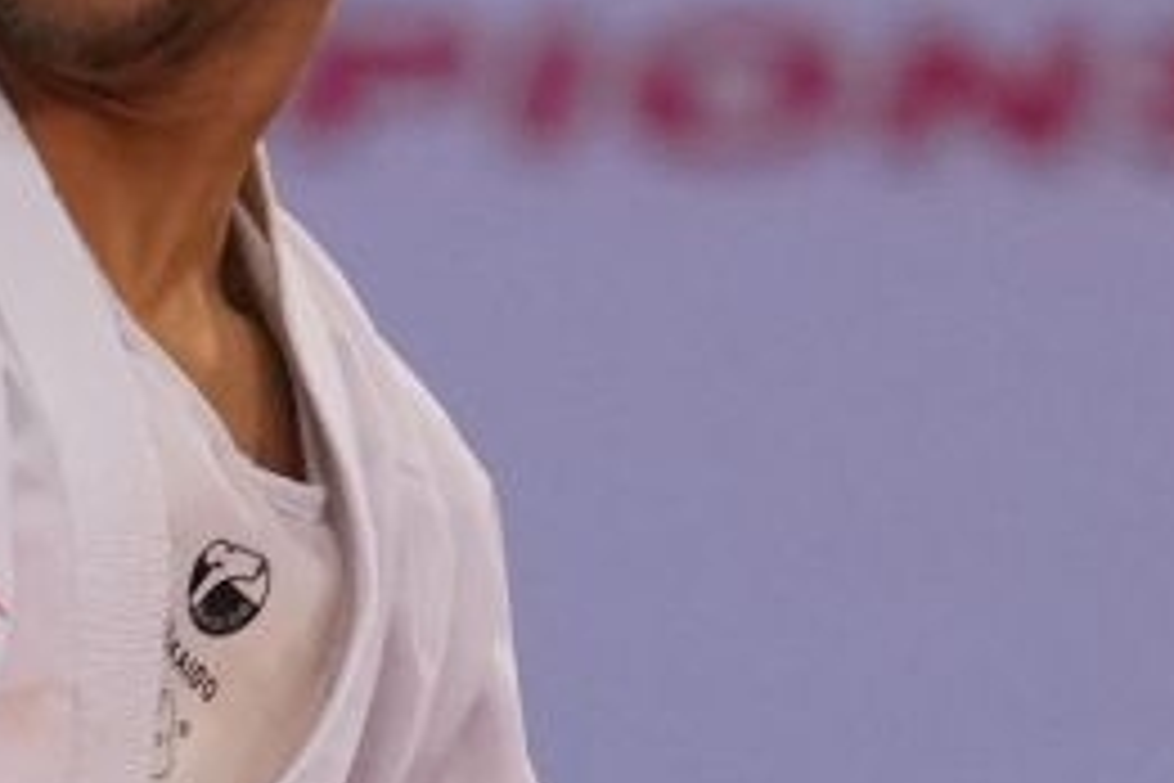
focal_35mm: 2068
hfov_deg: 1.0
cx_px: -612
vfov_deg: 0.7
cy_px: 1431
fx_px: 67435
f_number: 2.8
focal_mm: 200
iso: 2000
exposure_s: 1/1000
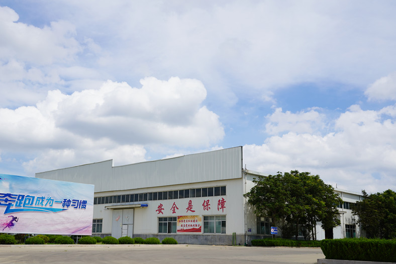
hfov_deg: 48.4
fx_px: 440
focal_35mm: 40
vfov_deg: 33.3
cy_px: 148
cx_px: 174
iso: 100
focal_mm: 35
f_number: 10
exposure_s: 1/200
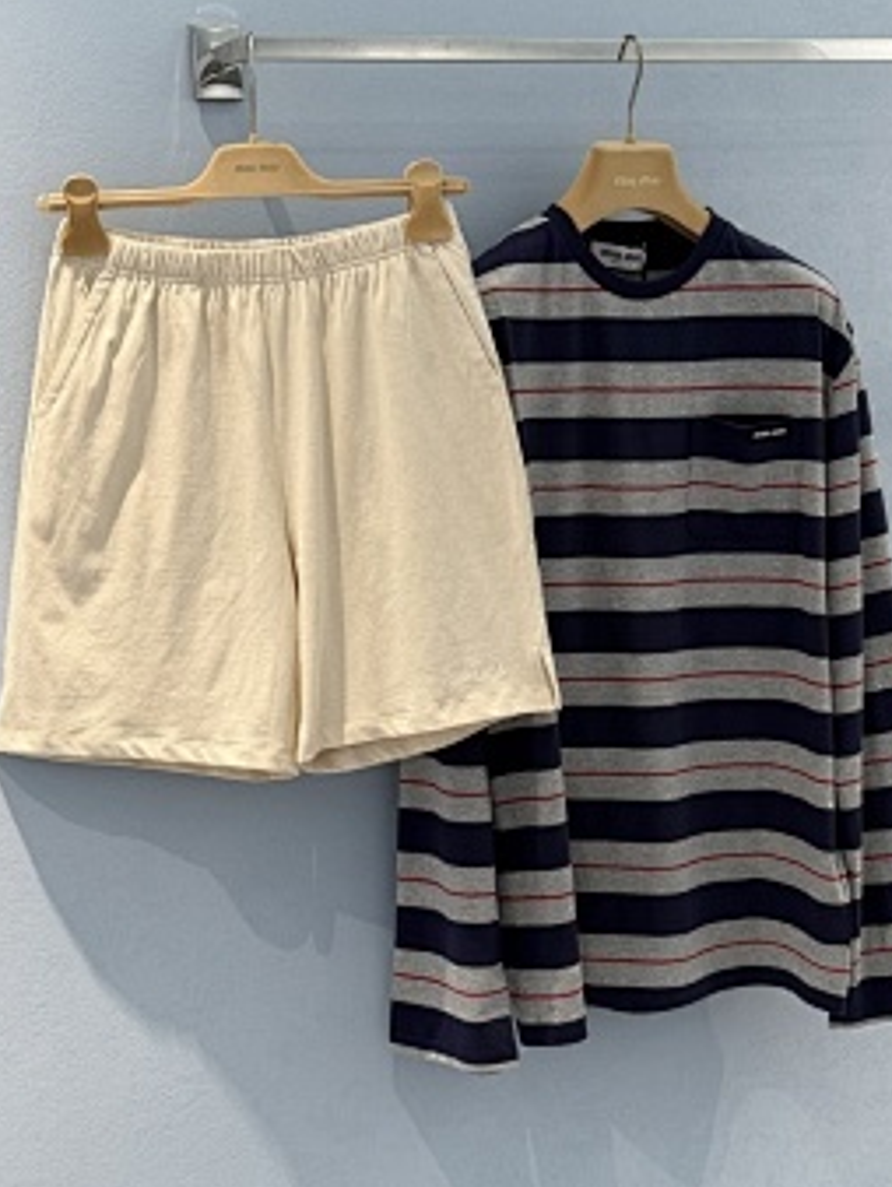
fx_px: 2436
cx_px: 479
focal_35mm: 71
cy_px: 572
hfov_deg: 20.7
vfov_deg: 27.4
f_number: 1.78
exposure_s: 1/100
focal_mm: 6.76
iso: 80
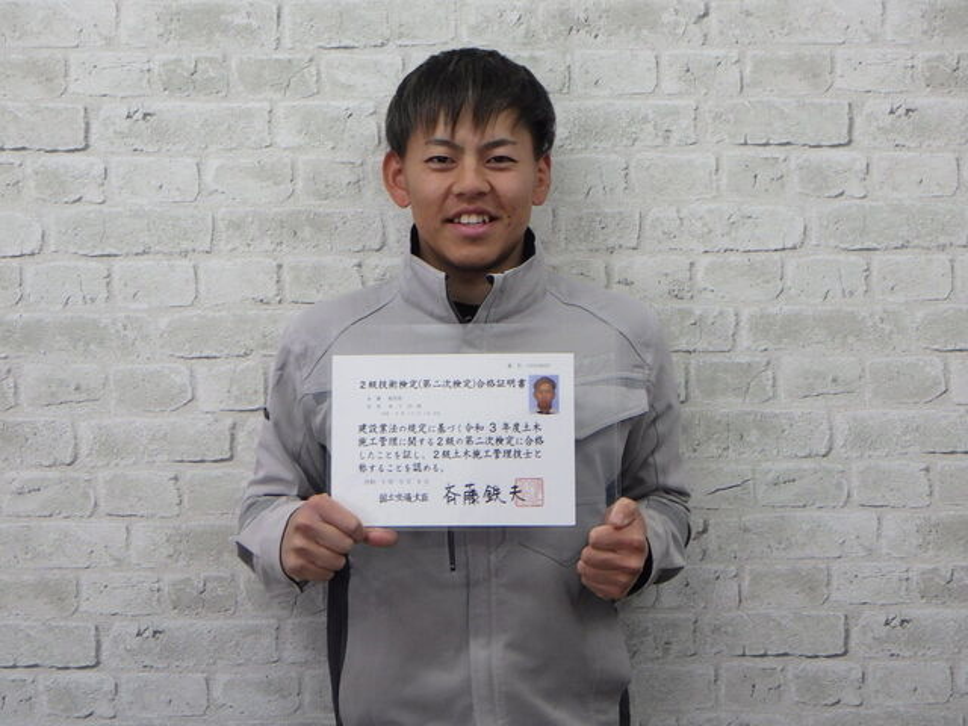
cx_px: 484
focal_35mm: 62
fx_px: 1734
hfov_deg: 31.2
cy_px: 363
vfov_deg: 23.7
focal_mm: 11.1
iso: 400
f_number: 4.6
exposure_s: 1/80
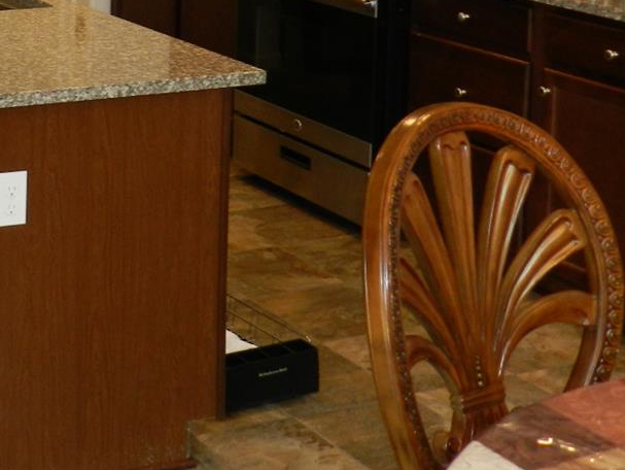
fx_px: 1427
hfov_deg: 22.6
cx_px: -134
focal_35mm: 79
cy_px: -103
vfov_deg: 17.7
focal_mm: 5.6
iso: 200
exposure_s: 1/30
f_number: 3.7
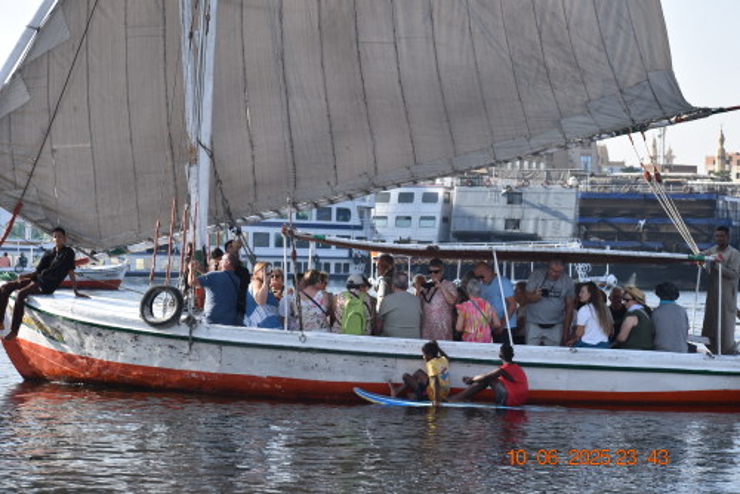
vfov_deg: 13.1
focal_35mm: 105
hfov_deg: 19.4
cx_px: 370
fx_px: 2159
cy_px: 247
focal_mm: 70
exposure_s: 1/200
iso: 100
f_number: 7.1
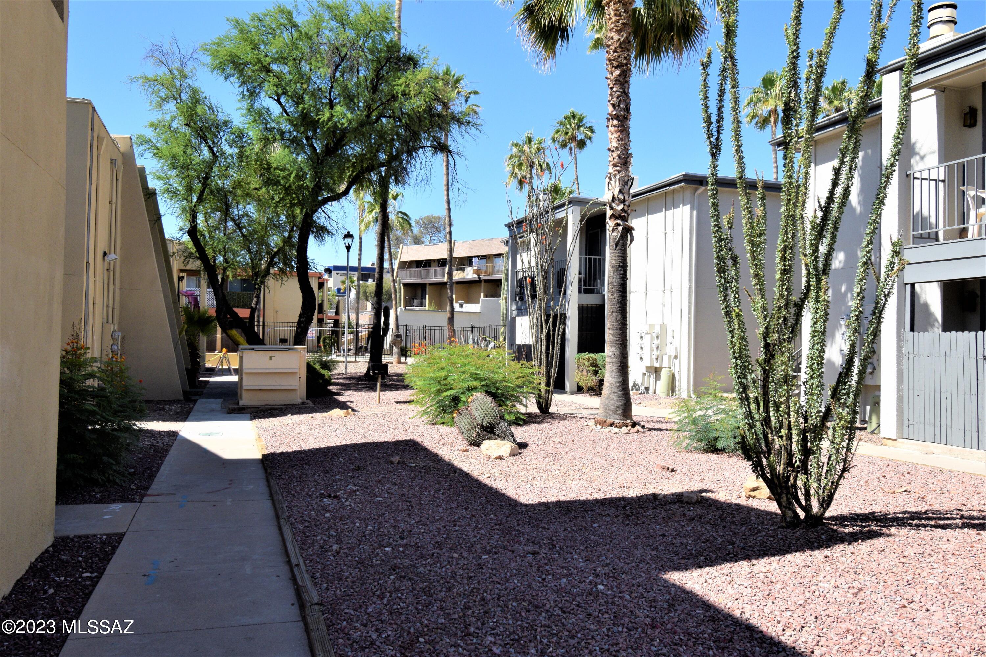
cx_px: 493
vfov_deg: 43.6
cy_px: 328
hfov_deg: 61.9
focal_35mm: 30
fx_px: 822
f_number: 11
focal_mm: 20
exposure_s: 1/500
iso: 400
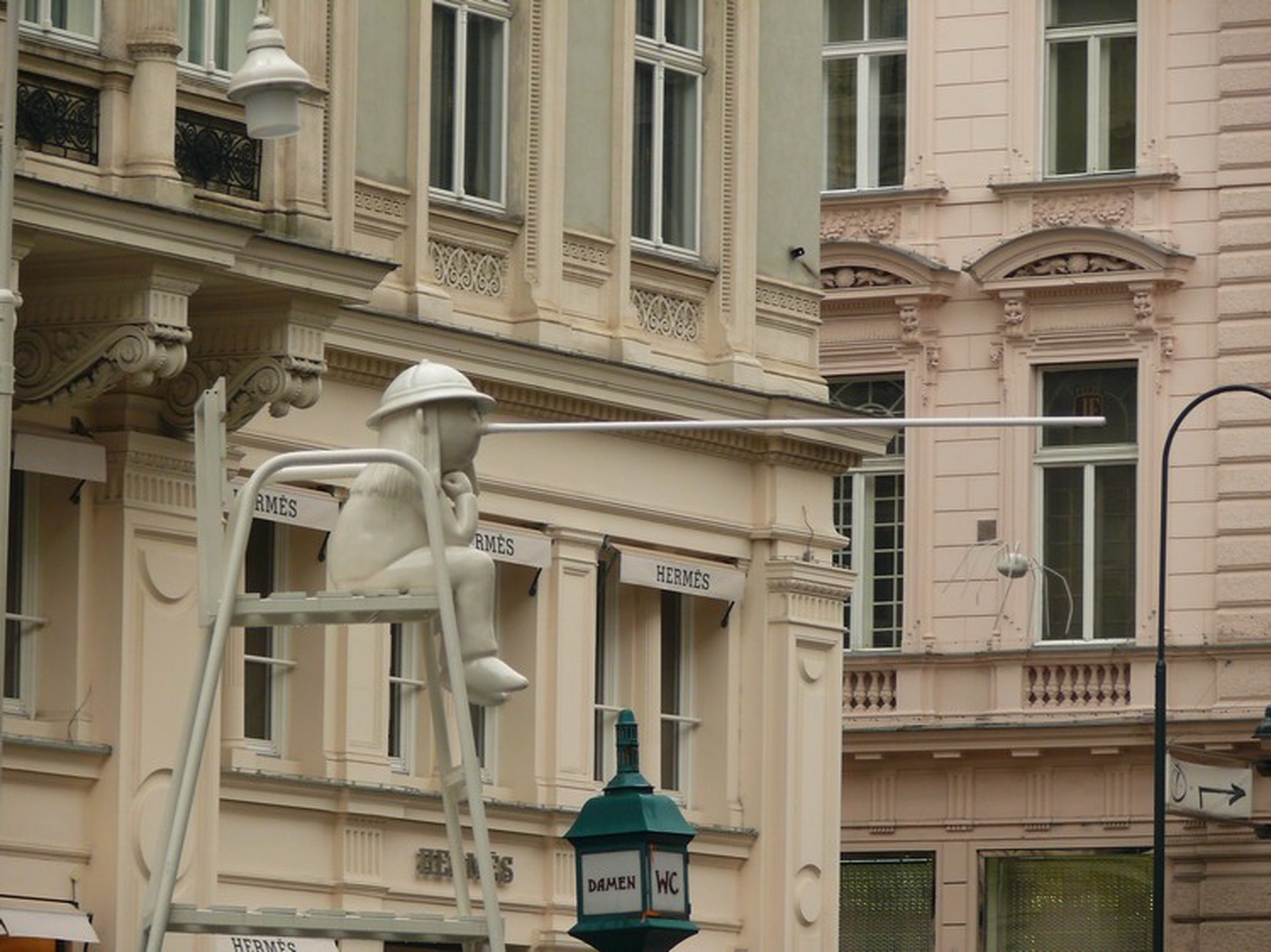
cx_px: 636
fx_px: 7304
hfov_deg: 9.9
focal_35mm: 199
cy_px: 476
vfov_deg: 7.5
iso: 160
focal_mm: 42.2
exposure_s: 1/30
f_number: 3.6
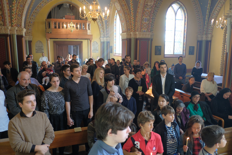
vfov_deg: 47.9
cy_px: 78
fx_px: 174
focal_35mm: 27
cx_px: 116
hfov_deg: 67.4
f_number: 2
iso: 1250
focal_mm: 18
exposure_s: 1/125
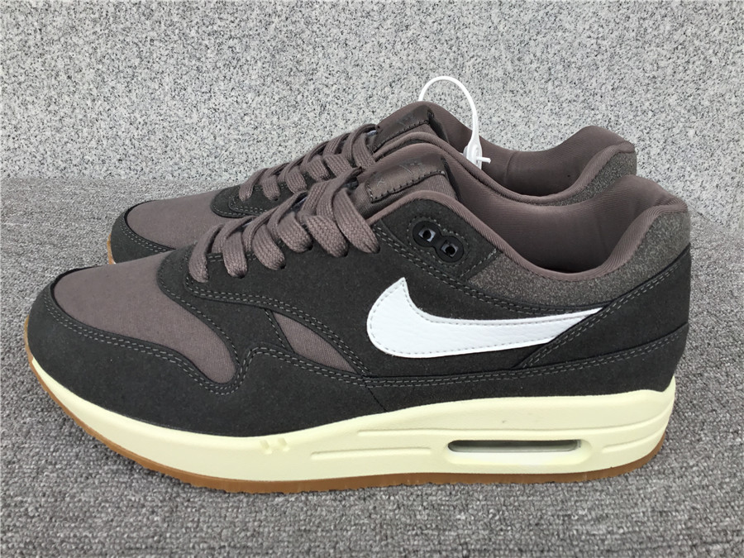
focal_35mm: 31
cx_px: 372
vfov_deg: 45.4
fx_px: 666
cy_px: 279
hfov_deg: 58.4
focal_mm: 3.3
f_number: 2.4
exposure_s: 1/302
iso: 25
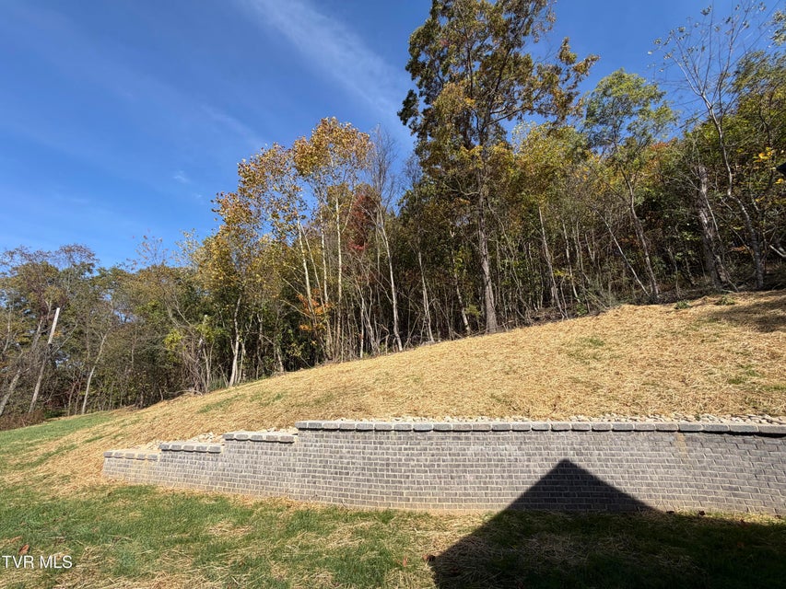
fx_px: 318
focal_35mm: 14
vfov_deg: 85.7
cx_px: 393
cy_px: 294
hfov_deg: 102.1
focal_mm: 2.22
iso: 32
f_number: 2.2
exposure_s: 1/770
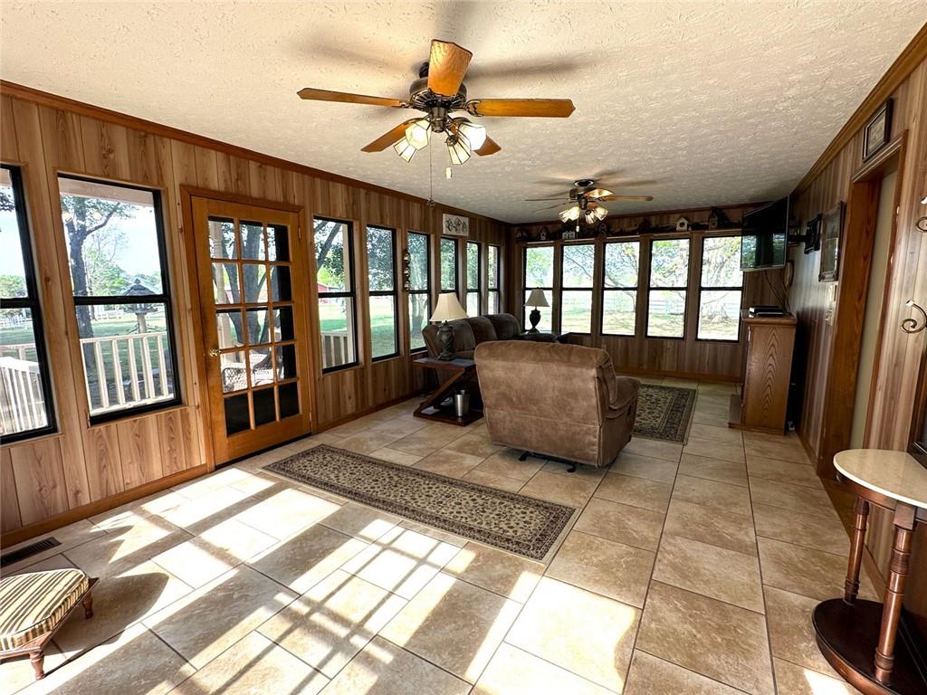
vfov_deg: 78.1
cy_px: 348
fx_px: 428
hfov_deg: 94.5
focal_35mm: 16
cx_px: 464
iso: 40
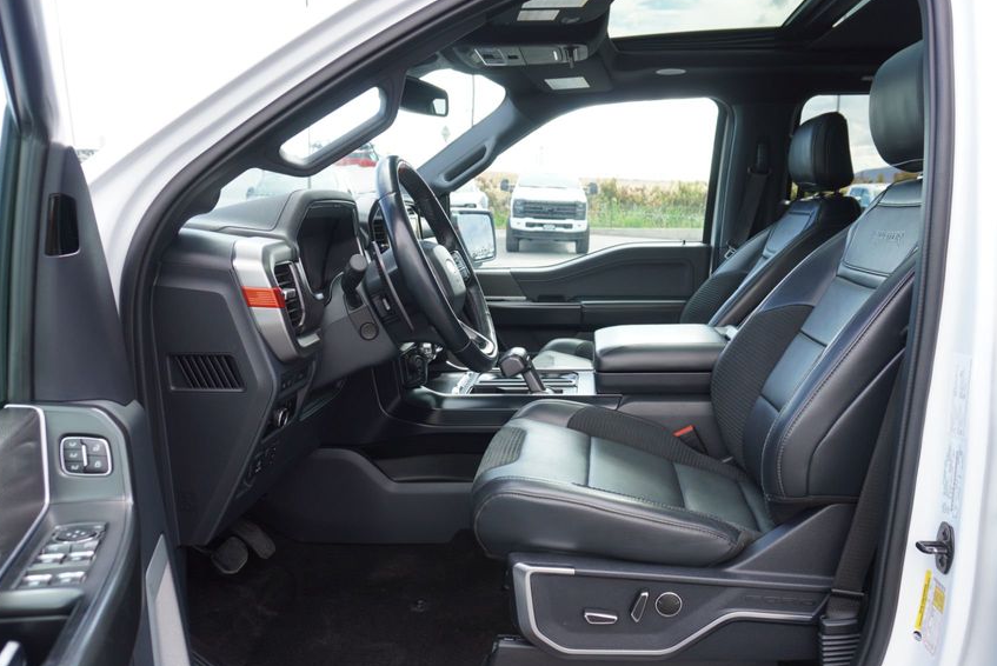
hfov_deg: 63.5
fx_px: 804
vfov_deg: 44.9
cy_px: 387
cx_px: 549
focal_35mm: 29
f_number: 4.5
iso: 100
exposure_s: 1/80
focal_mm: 16
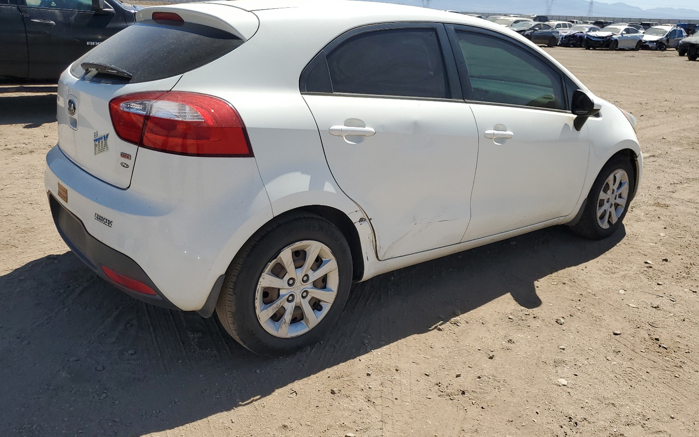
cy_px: 198
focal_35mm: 29
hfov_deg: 64.6
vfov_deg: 43.1
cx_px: 338
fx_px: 552
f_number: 1.5
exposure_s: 1/3333
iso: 50
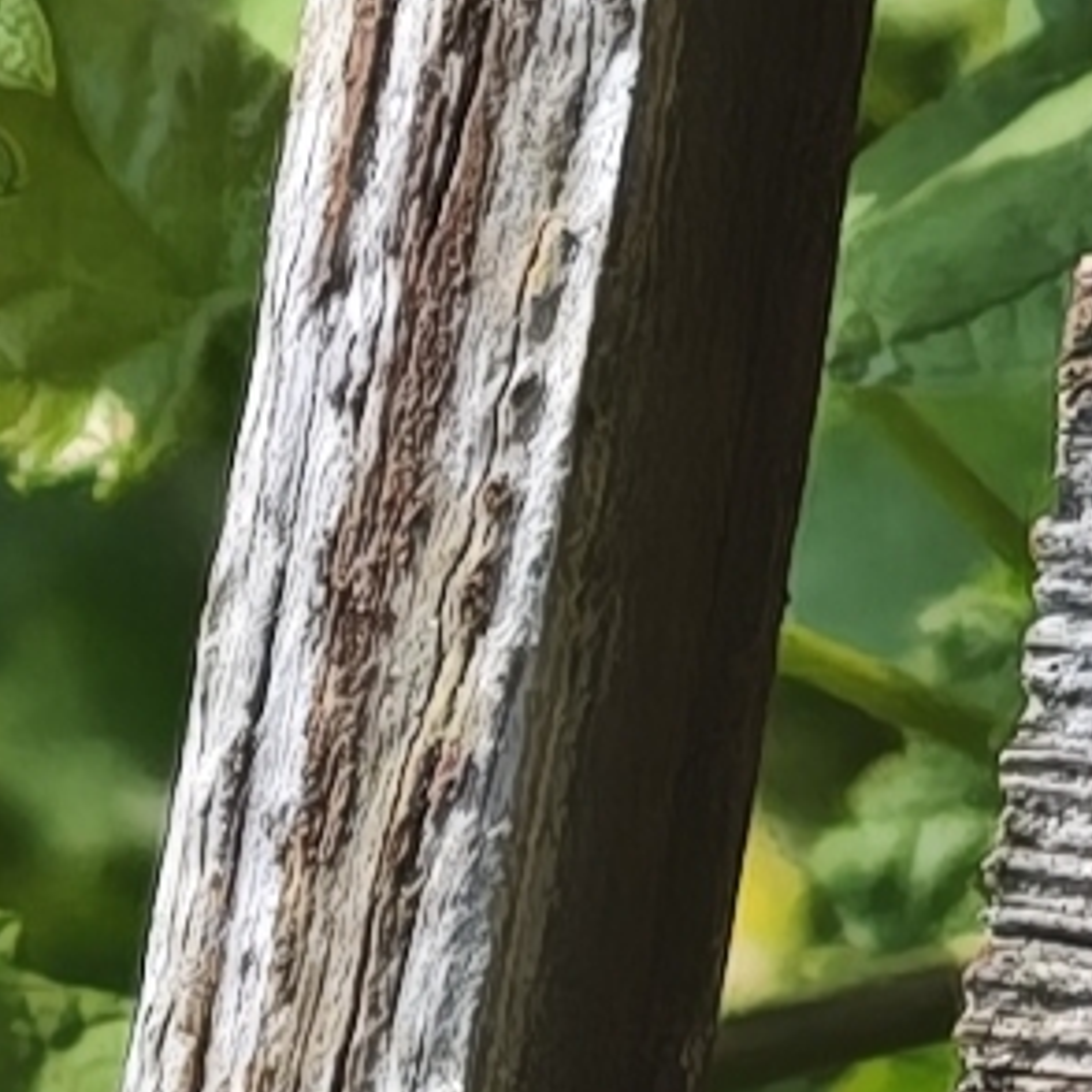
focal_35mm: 283
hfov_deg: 6.1
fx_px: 10100
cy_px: 3111
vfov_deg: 5.8
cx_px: 1853
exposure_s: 1/324
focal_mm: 8.72
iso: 50
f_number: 1.63
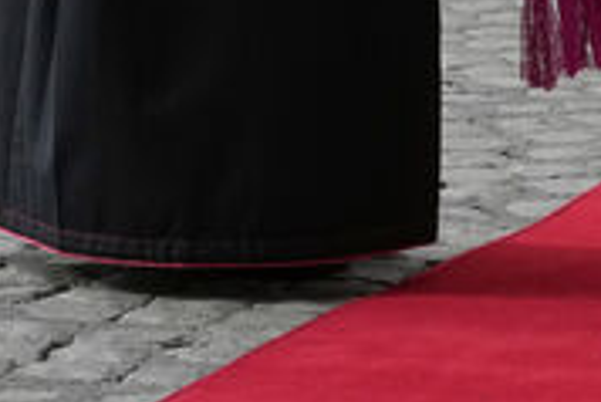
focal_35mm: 523
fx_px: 8738
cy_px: -458
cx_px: 918
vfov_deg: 2.6
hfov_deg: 3.9
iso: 2500
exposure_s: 1/1000
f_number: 9
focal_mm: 100
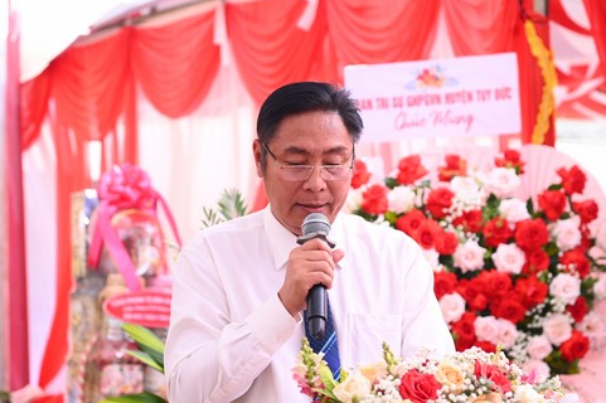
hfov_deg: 12.7
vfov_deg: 8.5
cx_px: 330
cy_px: 203
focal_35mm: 162
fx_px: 2725
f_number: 4.5
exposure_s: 1/200
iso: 800
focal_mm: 120
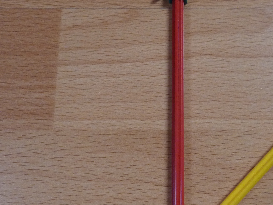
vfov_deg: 31.5
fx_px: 363
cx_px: 193
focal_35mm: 46
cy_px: 116
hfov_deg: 40.4
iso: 250
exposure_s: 1/30
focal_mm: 4.1
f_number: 3.3
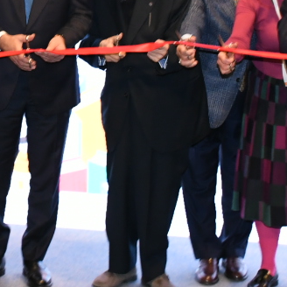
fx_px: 1182
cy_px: -26
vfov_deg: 13.6
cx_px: 21
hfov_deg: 13.7
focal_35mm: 126
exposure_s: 1/100
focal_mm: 20
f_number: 5
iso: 1600
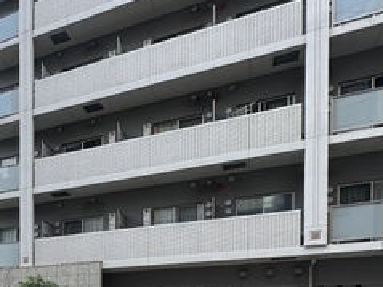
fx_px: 453
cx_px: -16
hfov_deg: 39.3
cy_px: 333
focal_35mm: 41
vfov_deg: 30.5
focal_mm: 2.22
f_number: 2.2
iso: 40
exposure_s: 1/523
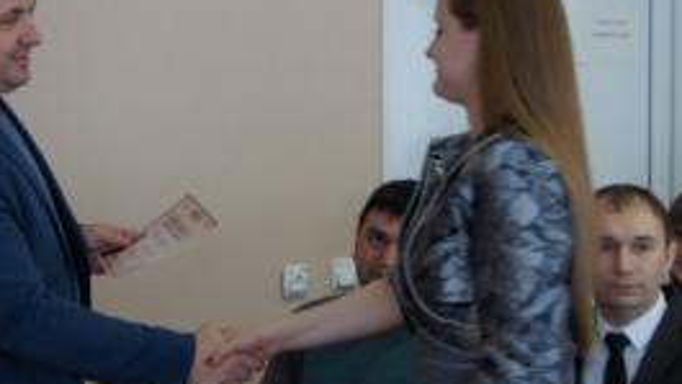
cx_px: 283
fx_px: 1680
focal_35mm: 93
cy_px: 188
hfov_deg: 22.9
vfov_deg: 13.0
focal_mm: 35
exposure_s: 1/60
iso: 800
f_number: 5
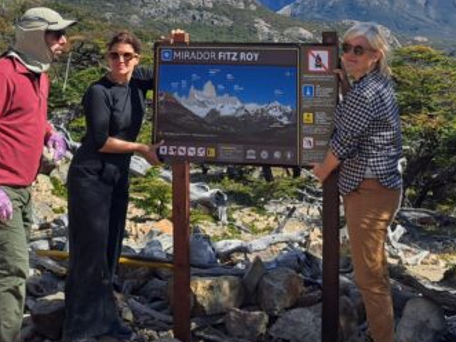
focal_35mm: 58
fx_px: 764
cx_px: 300
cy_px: -46
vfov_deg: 23.5
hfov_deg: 33.0
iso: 32
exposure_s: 1/1739
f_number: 1.8
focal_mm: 4.65
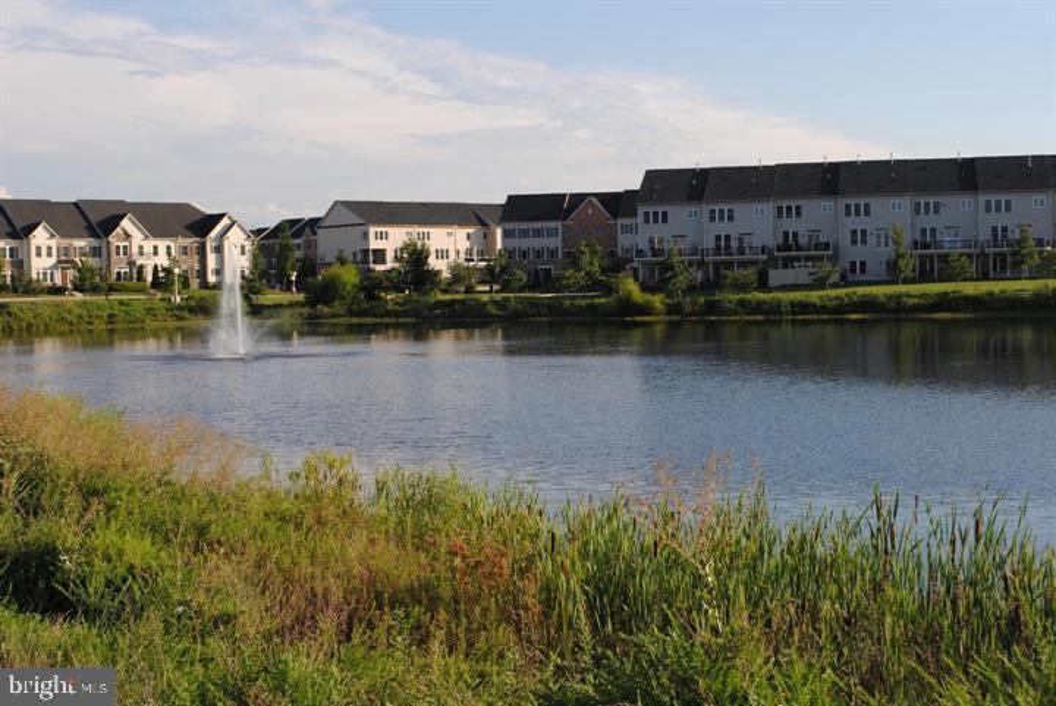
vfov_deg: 25.1
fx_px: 1585
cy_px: 353
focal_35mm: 54
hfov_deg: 36.9
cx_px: 528
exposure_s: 1/250
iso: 100
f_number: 8
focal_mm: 36
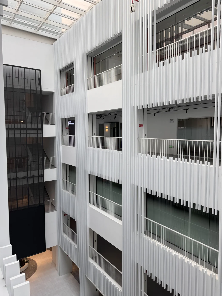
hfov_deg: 54.9
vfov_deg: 69.4
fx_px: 214
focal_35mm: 25
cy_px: 145
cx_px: 115
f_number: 1.78
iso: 64
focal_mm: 6.76
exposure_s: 1/193
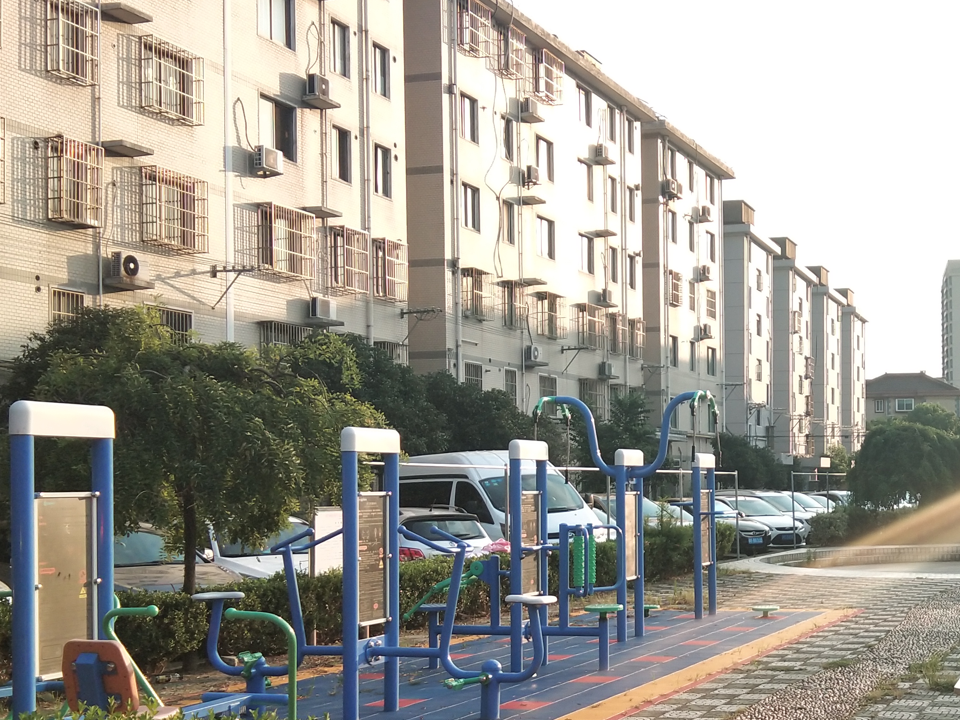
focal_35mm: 56
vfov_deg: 26.0
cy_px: 483
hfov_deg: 33.3
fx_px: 1553
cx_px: 778
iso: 50
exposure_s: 1/343
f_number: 2.2
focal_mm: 3.69
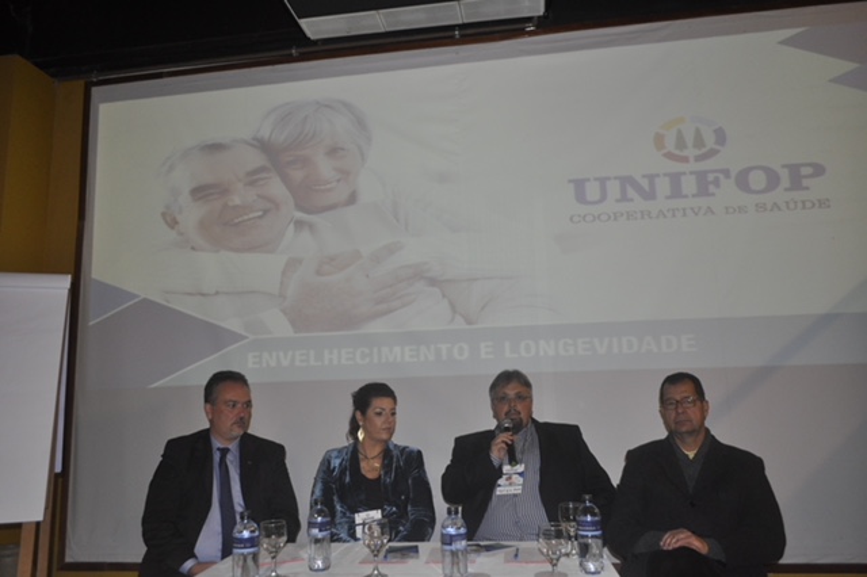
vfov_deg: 47.9
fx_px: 650
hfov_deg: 67.4
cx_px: 434
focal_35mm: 27
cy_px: 288
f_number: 3.5
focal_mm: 18
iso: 800
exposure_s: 1/60
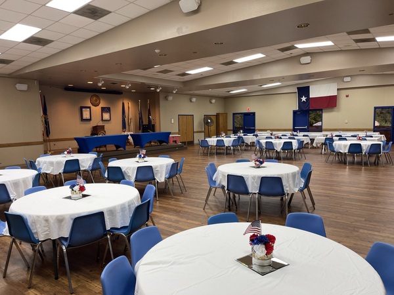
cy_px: 148
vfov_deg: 54.9
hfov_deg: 69.4
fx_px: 285
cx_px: 197
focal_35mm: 25
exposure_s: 1/60
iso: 80
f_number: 1.6
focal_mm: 5.1
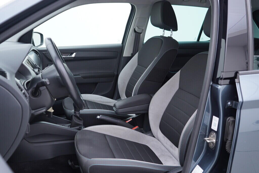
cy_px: 86
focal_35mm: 36
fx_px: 259
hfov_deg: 53.1
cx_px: 130
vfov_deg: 36.9
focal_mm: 24
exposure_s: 1/40
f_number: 2.8
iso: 125
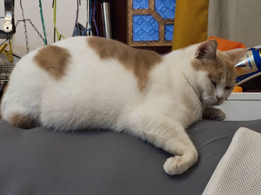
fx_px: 776
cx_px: 130
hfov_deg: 19.1
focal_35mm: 103
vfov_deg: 14.4
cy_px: 98
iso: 713
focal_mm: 7.48
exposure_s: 1/25
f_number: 2.4
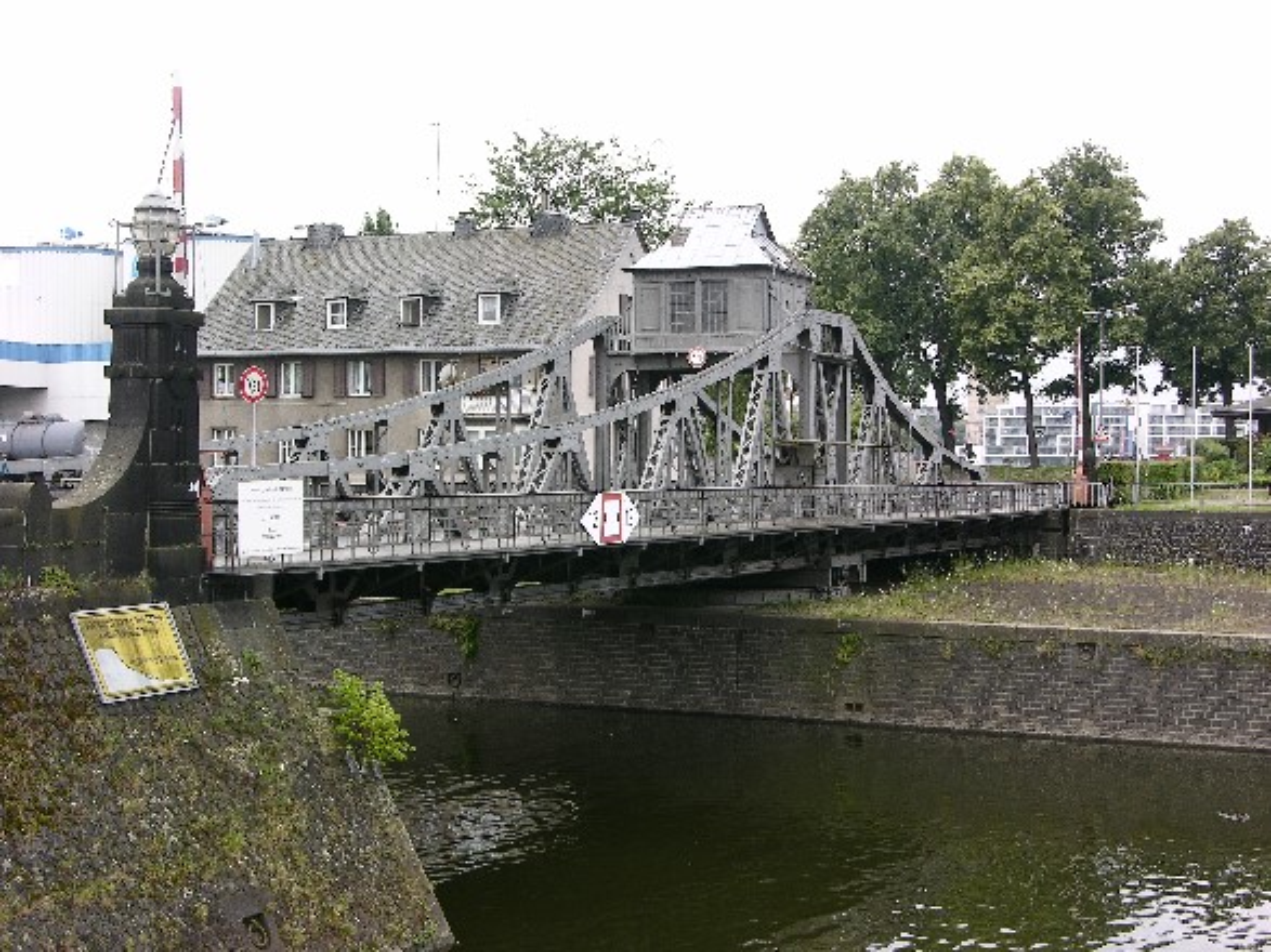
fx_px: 2129
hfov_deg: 33.2
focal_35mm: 58
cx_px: 636
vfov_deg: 25.2
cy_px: 476
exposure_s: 1/75.9
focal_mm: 14.7
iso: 50
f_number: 4.4
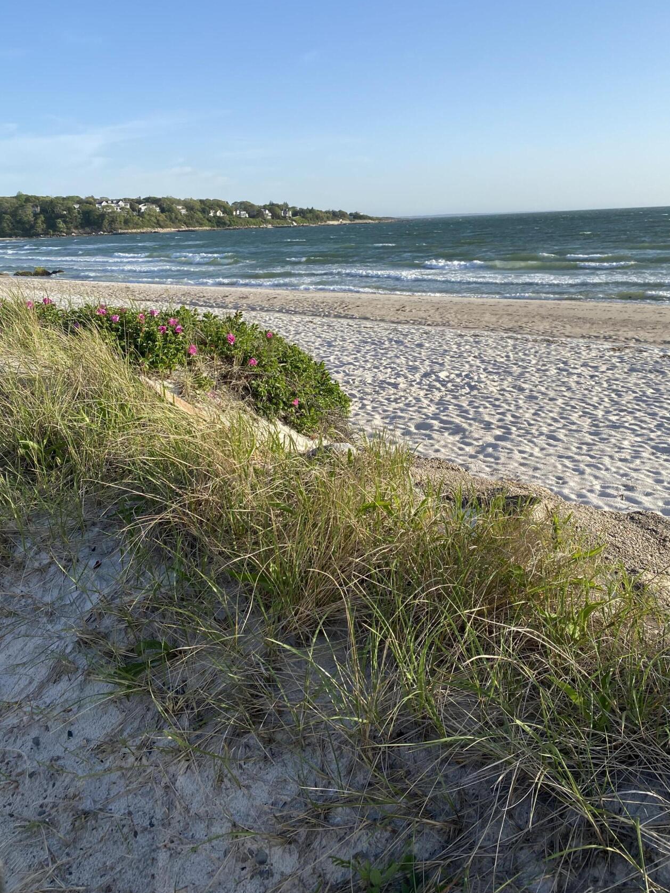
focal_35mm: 31
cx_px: 374
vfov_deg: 58.1
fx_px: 800
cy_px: 386
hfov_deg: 45.4
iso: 32
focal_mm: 4.25
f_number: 1.8
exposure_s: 1/2066
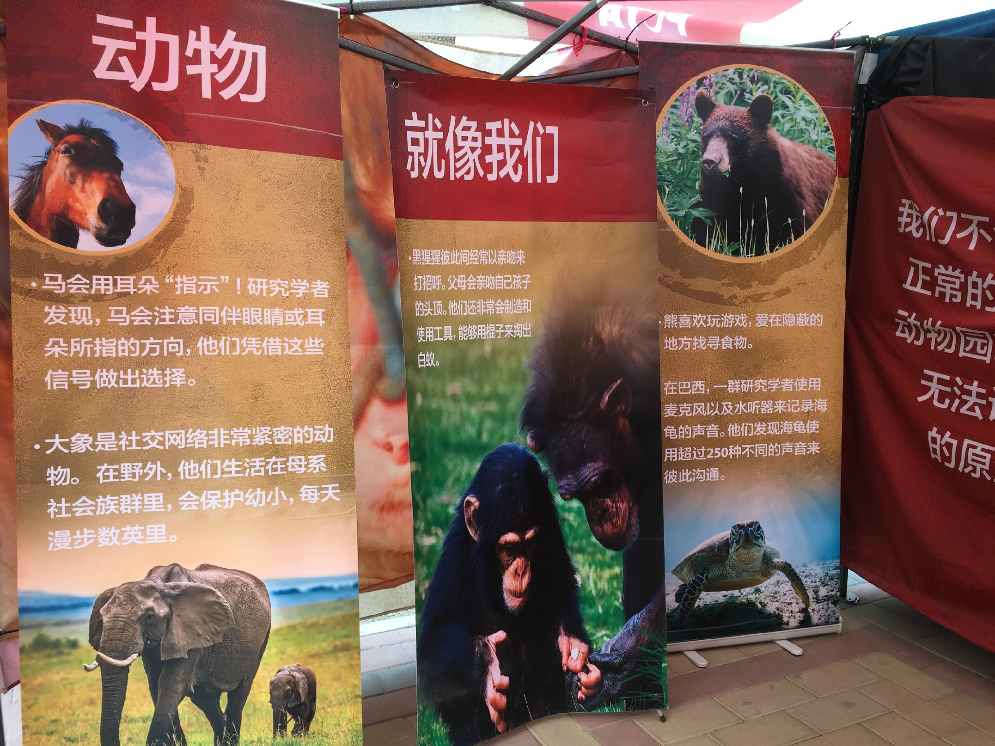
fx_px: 834
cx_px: 498
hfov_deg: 61.7
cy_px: 373
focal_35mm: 29
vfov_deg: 48.2
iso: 32
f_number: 2.2
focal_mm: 4.15
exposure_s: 1/120
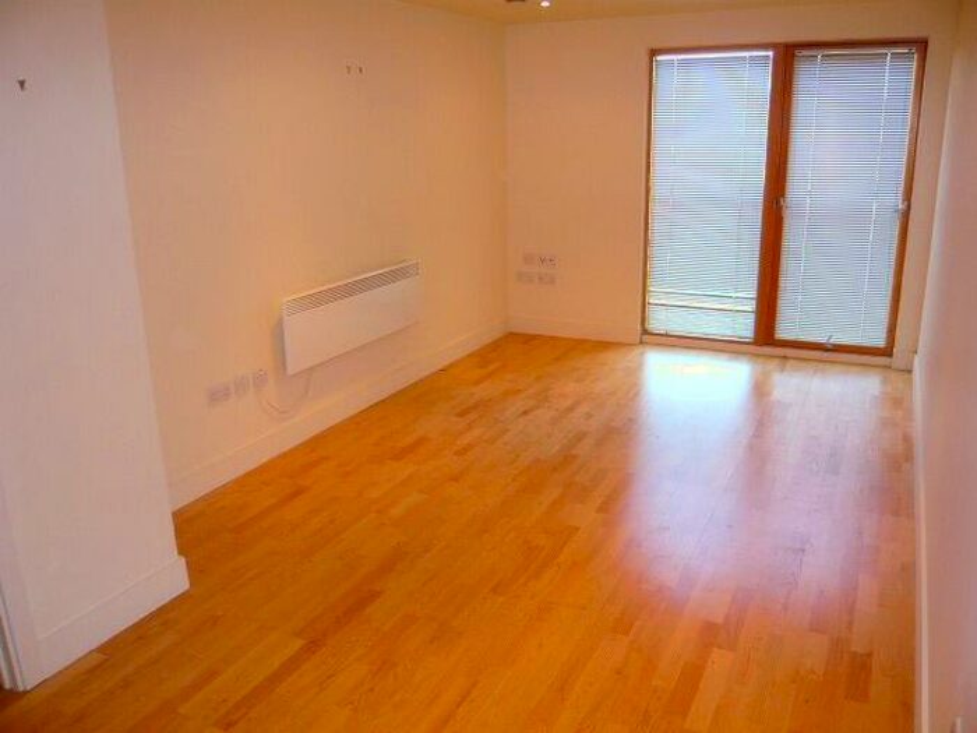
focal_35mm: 28
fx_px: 790
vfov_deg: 49.7
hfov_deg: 63.4
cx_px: 488
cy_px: 366
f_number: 2.8
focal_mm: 4.6
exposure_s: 1/30
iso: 125
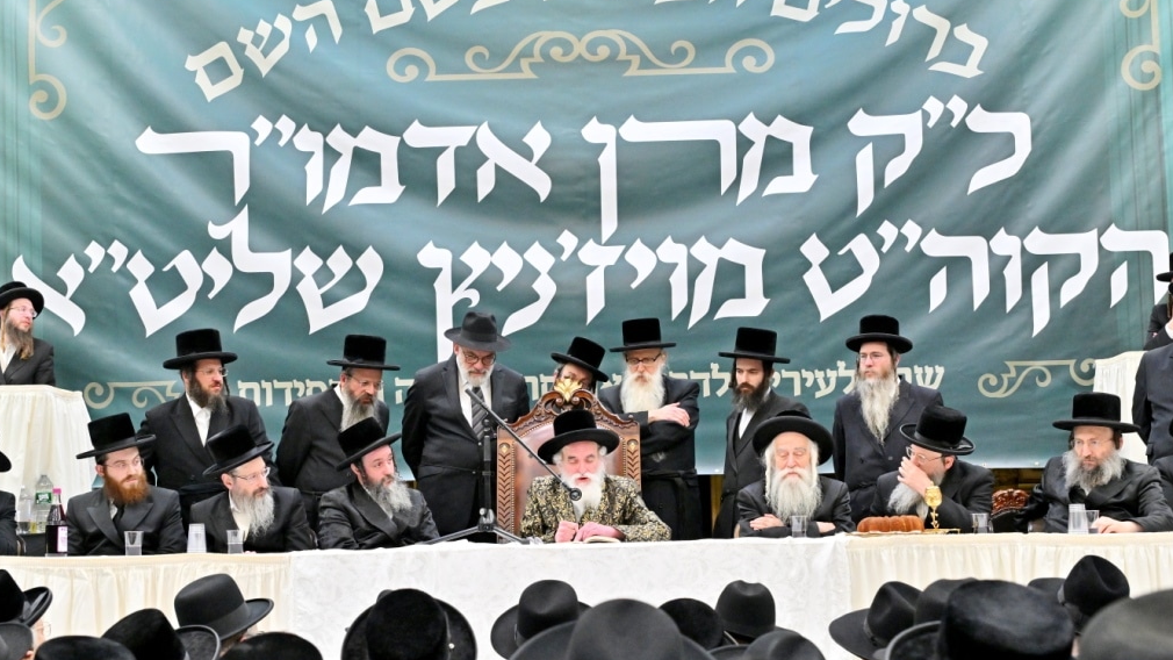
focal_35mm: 52
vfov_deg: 23.0
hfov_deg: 39.9
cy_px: 360
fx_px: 1617
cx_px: 582
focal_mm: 33
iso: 1250
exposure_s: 1/400
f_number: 4
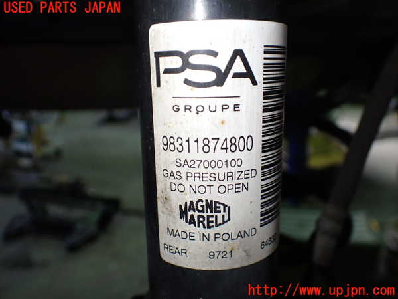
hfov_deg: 60.0
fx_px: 345
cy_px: 150
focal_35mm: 30
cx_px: 199
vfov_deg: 46.8
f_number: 2.3
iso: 320
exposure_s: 1/125
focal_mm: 5.4
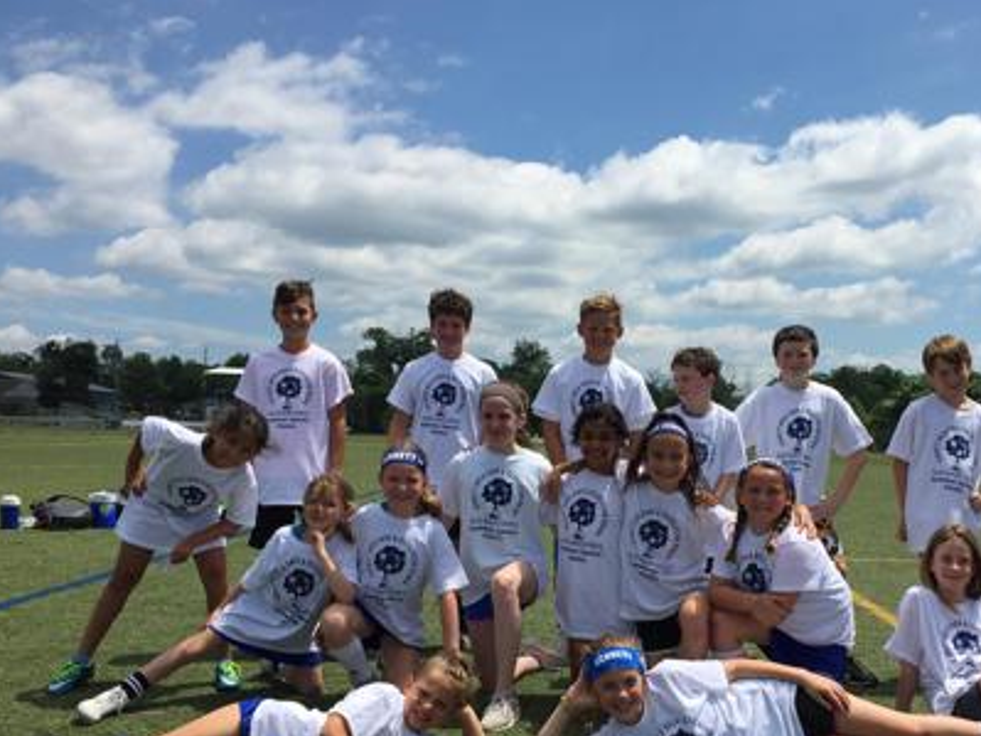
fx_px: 1133
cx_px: 607
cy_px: 462
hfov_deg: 46.4
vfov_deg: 35.7
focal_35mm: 40
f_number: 2.2
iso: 32
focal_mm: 4.15
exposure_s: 1/3300
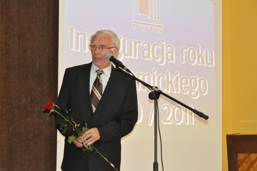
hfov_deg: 16.1
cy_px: 86
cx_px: 128
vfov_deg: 10.7
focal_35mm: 128
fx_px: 909
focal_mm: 85
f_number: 9
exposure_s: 1/160
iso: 3200
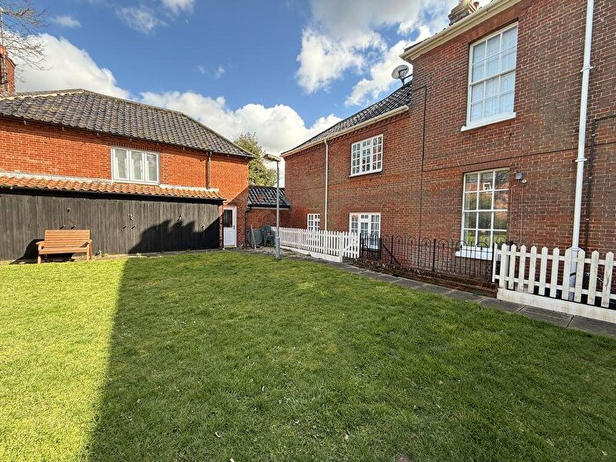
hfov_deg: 102.1
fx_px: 249
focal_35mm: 14
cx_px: 308
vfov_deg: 85.7
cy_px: 231
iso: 64
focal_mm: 2.22
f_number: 2.2
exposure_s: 1/353
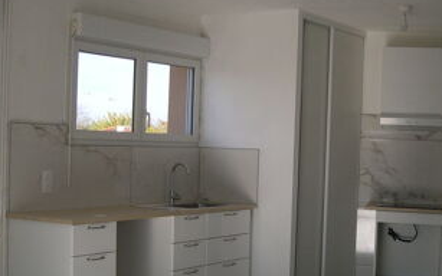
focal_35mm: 63
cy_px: 170
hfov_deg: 32.4
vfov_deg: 20.6
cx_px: 268
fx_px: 759
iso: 100
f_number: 2.8
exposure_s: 1/540
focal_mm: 8
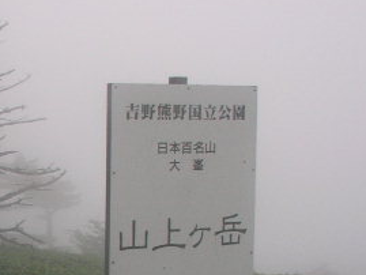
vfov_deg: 16.8
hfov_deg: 21.6
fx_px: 931
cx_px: 22
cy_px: 180
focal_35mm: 88
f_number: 2.8
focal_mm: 5.7
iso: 64
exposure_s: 1/80
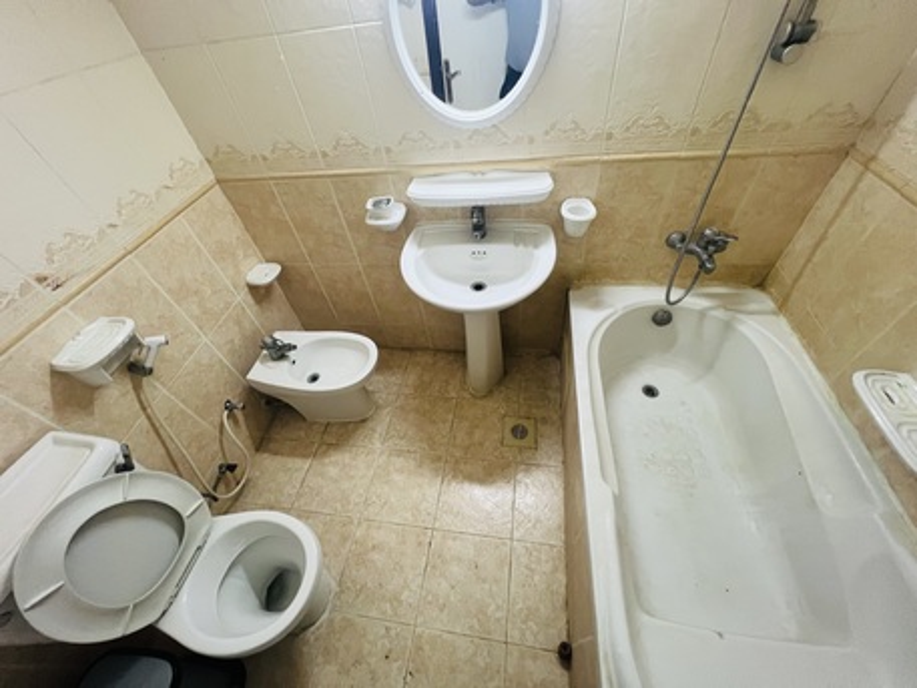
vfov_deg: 89.9
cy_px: 344
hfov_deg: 106.2
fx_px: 344
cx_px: 458
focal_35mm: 13
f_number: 1.8
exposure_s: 1/50
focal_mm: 1.57
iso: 640
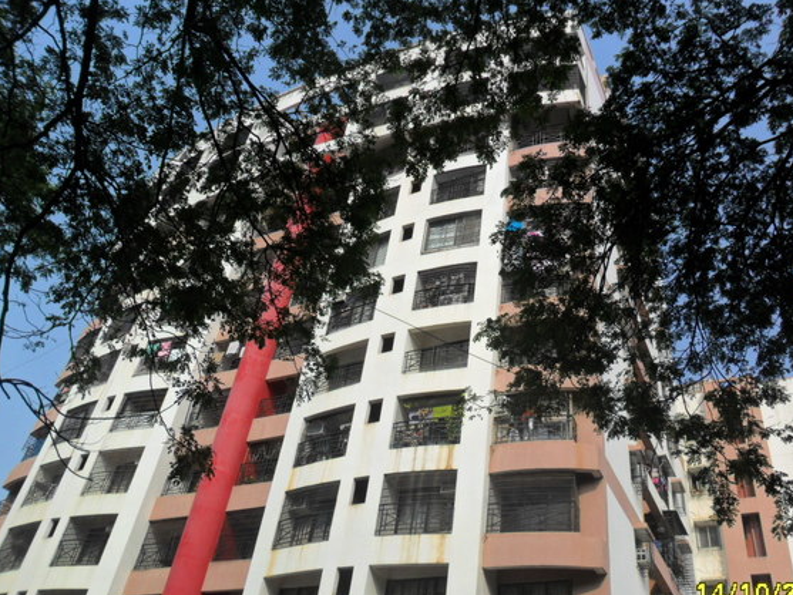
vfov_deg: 45.4
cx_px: 421
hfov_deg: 58.3
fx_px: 710
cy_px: 316
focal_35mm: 31
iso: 100
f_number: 8.9
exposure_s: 1/250
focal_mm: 4.9
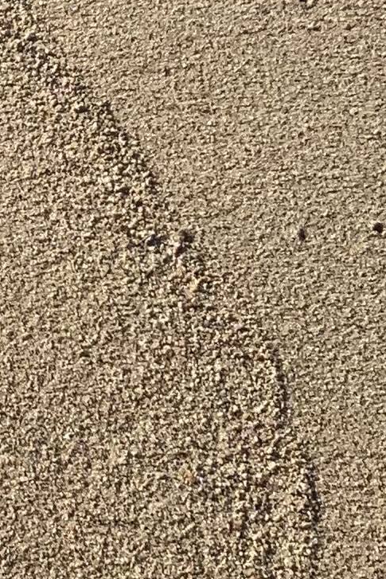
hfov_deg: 8.8
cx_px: -313
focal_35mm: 150
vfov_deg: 13.5
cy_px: -20
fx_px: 2411
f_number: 1.8
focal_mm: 4.25
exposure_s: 1/3289
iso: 25
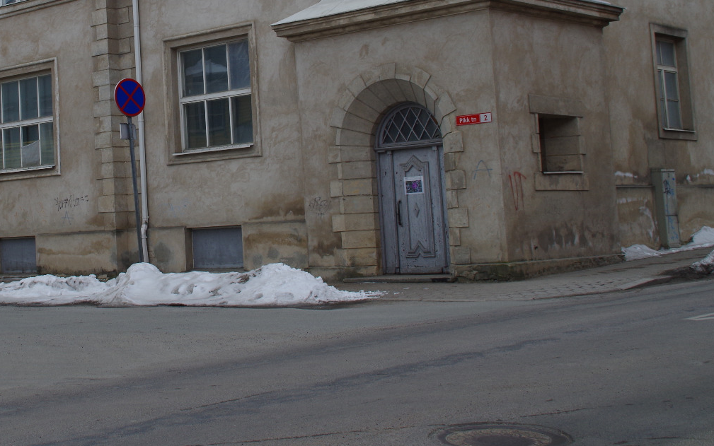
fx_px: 1343
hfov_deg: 29.2
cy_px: 71
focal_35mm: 69
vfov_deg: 18.7
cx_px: 156
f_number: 11
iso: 200
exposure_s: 1/125
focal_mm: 28
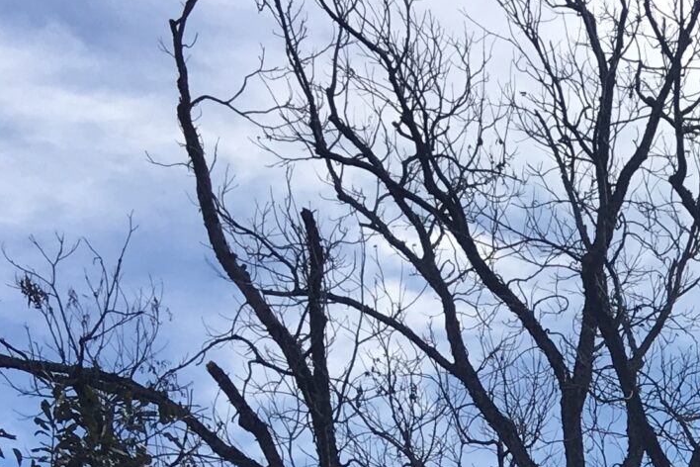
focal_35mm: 109
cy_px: 913
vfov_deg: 11.4
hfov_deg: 16.7
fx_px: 2119
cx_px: 1104
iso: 25
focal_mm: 4.15
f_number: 2.2
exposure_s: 1/1451
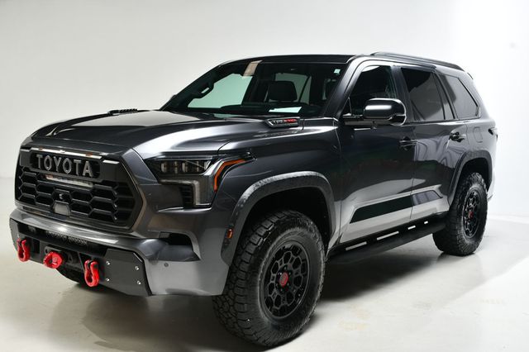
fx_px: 587
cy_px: 176
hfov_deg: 48.5
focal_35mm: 40
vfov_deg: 33.4
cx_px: 264
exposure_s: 1/160
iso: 100
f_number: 9
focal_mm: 27
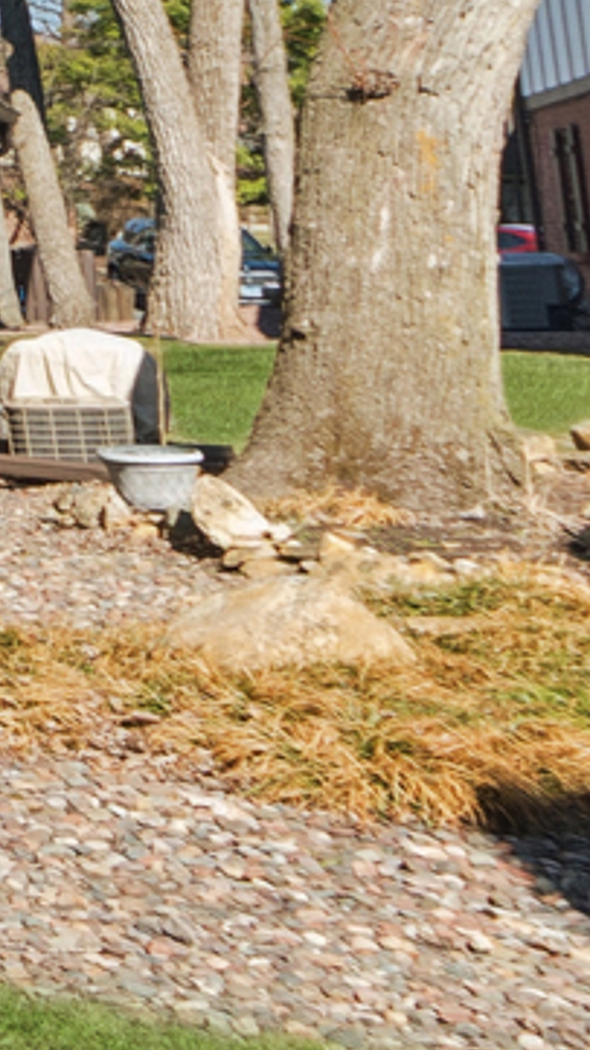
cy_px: -96
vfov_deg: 24.8
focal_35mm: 80
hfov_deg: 8.5
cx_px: -1686
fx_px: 2226
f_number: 9
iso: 250
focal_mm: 11.5
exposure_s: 1/160
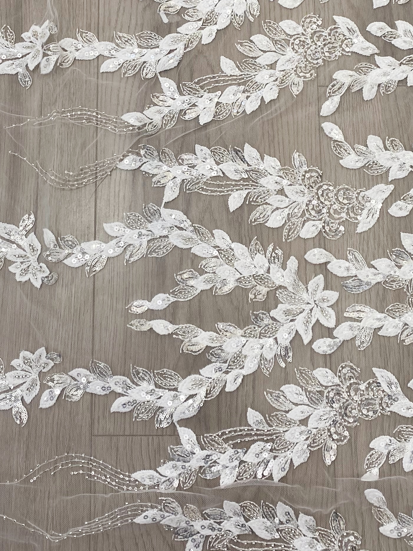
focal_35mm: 56
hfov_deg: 26.1
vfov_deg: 33.3
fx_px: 891
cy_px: 102
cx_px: 172
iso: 64
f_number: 1.8
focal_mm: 4.25
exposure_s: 1/100
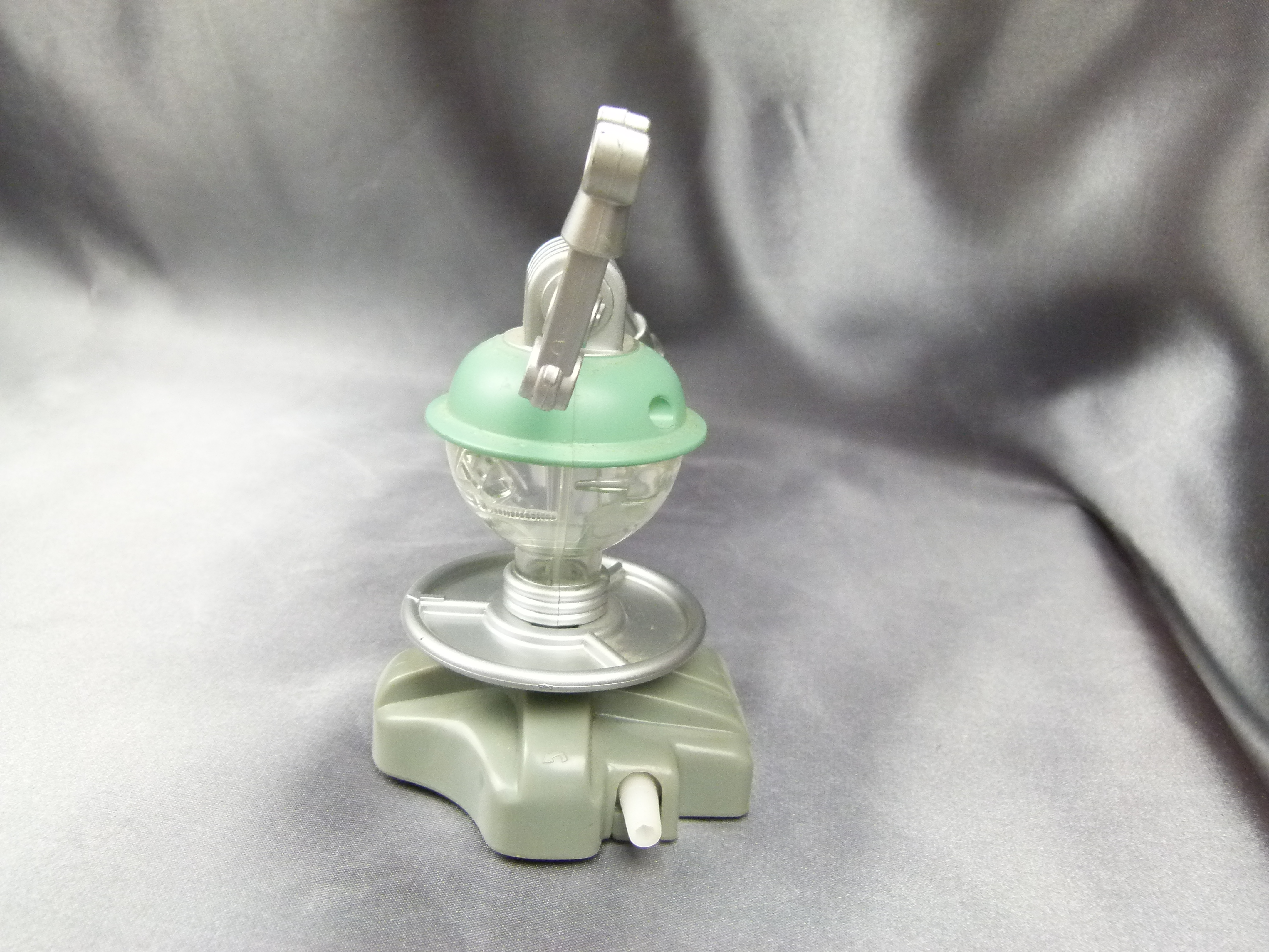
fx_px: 1173
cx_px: 634
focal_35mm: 32
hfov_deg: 56.8
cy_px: 476
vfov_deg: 44.2
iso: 400
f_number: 3
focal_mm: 5.7
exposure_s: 1/60
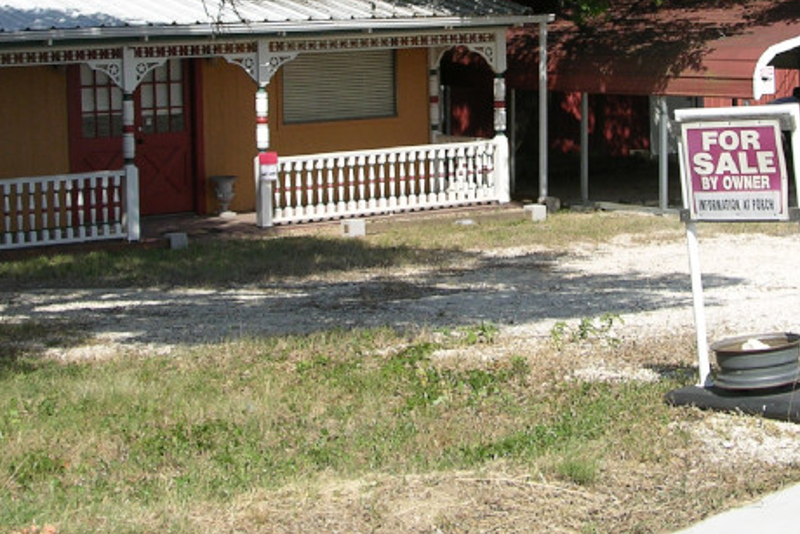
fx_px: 2112
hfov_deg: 21.4
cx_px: 482
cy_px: 89
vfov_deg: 14.3
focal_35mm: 95
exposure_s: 1/535
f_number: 4
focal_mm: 8.9
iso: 50
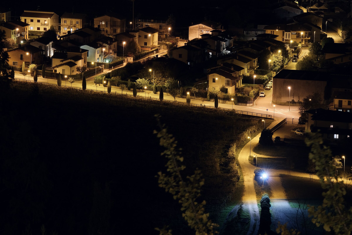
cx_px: 176
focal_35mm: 129
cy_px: 118
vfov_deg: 10.6
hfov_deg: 15.9
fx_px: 1261
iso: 320
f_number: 10
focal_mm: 86
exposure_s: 15
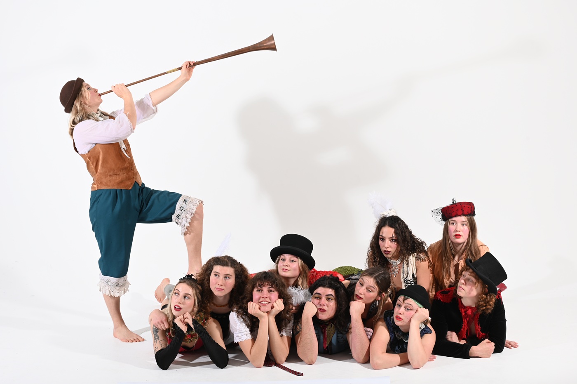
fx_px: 801
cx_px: 288
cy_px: 192
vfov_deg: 26.9
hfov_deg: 39.6
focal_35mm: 50
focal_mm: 50
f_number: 10
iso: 100
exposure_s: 1/125
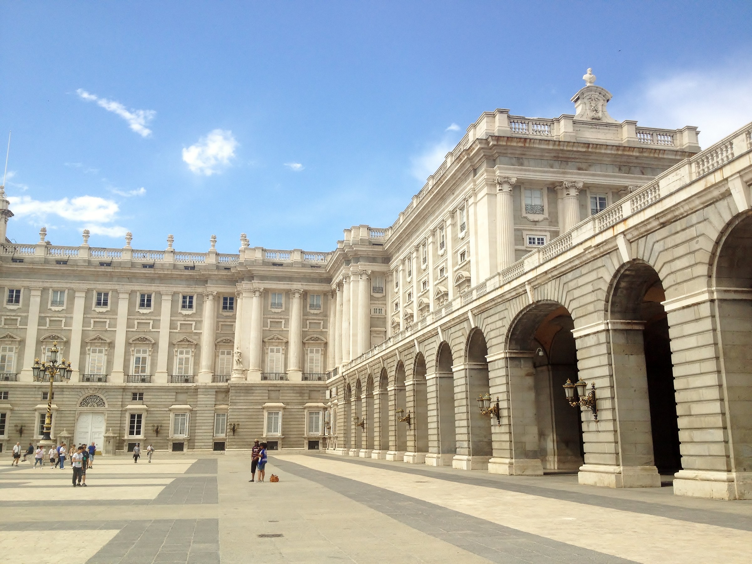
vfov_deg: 40.7
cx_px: 376
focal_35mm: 35
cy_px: 282
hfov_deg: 52.6
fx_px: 760
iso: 50
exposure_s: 1/1314
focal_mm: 4.28
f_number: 2.4
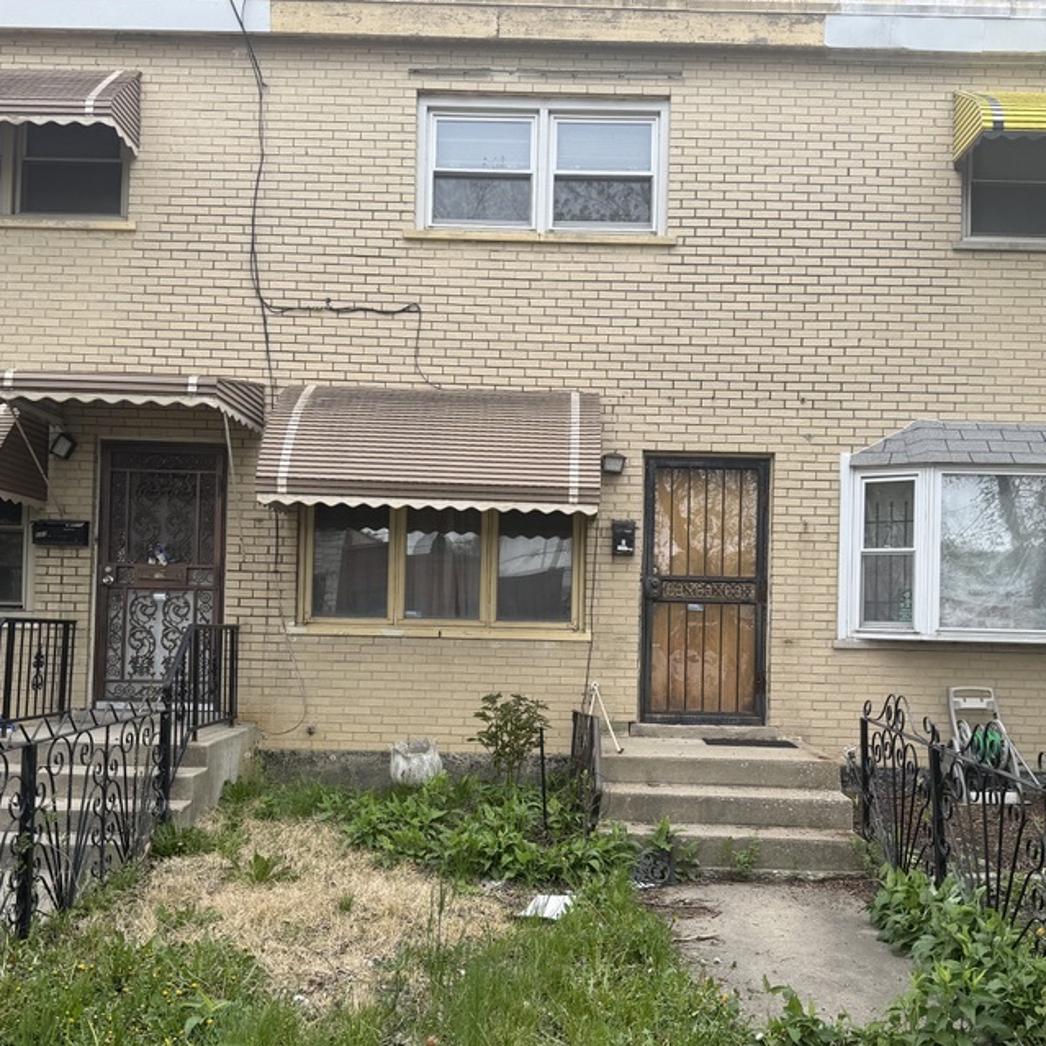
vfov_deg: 48.3
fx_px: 1162
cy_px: 597
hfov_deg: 48.4
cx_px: 547
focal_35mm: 34
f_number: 1.78
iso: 80
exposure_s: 1/832
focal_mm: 6.76
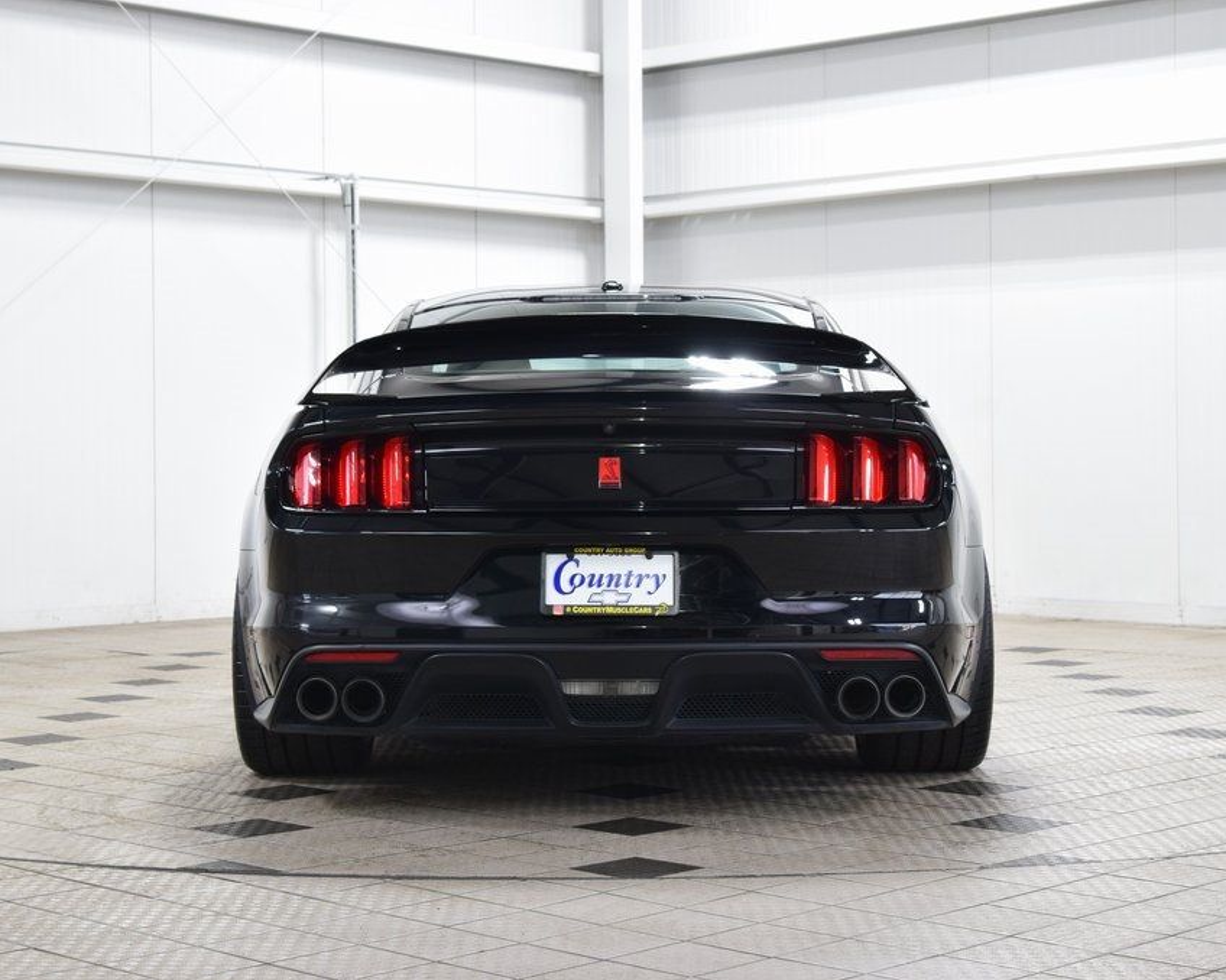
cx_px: 613
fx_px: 2467
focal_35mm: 68
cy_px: 492
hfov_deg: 27.9
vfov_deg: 22.5
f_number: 6.3
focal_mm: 40
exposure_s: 1/15
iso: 720
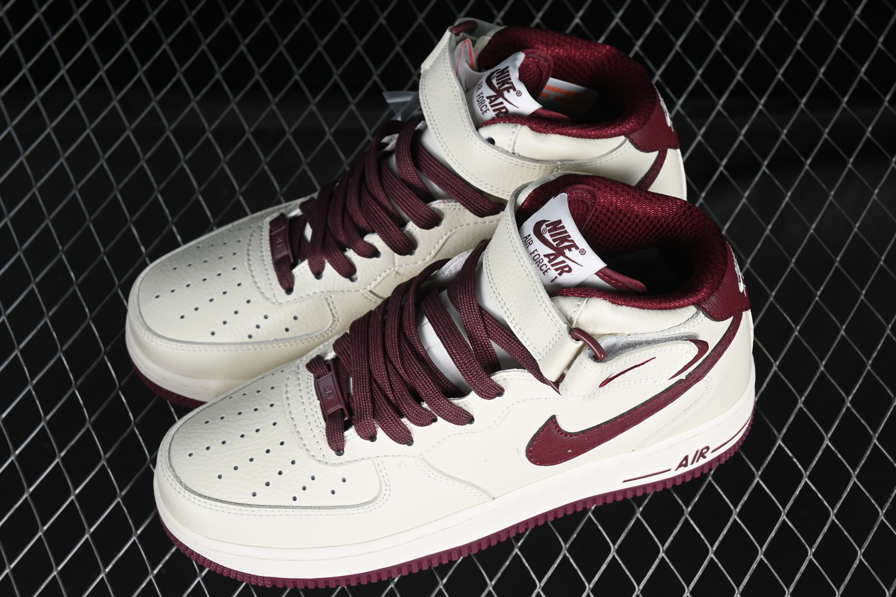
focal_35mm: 75
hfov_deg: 27.0
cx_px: 448
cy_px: 298
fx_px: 1867
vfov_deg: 18.2
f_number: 7.1
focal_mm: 50
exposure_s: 1/80
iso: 160
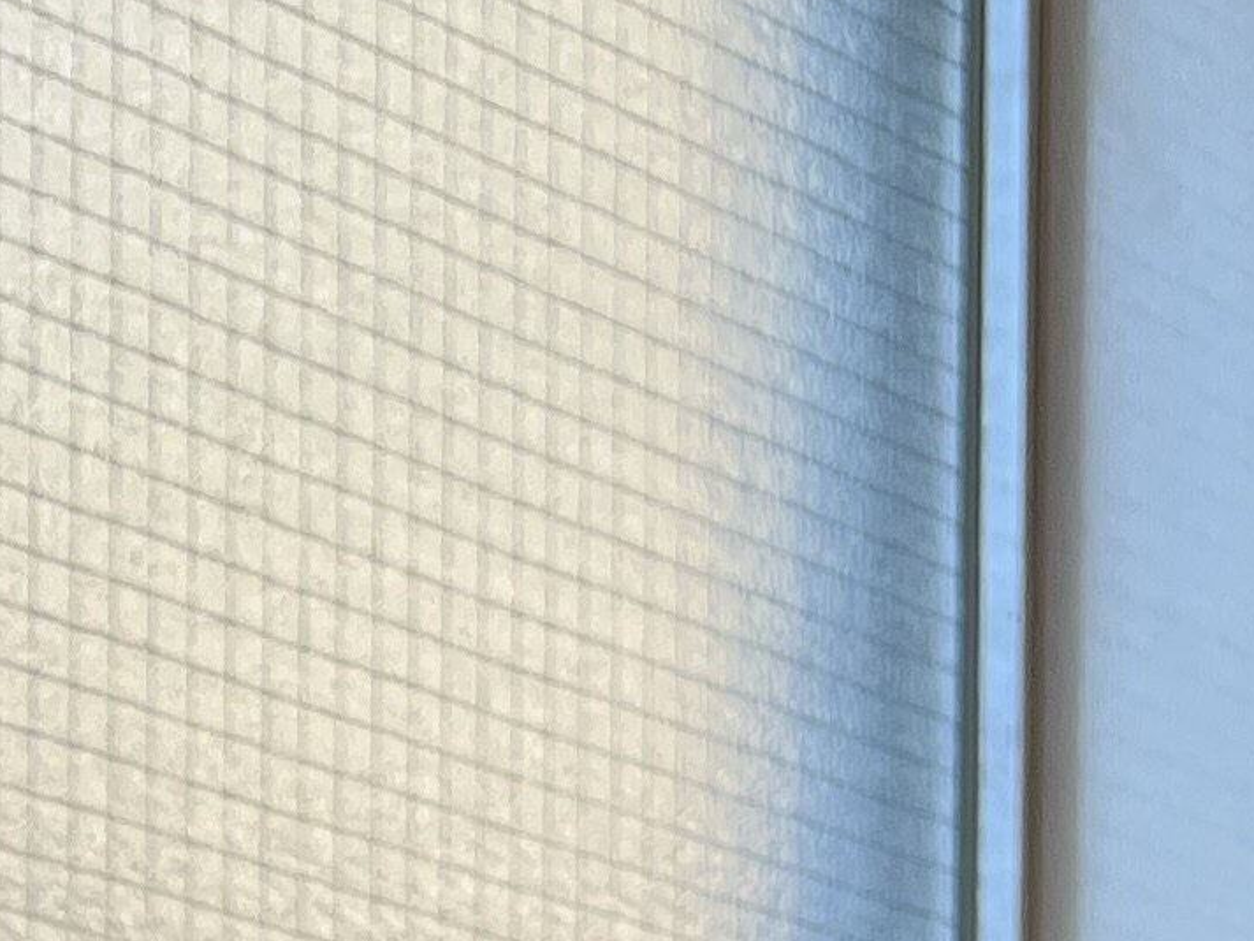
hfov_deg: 13.1
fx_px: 5326
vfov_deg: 8.8
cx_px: -287
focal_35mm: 147
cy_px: 2503
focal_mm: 5.7
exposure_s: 1/100
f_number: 1.5
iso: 40
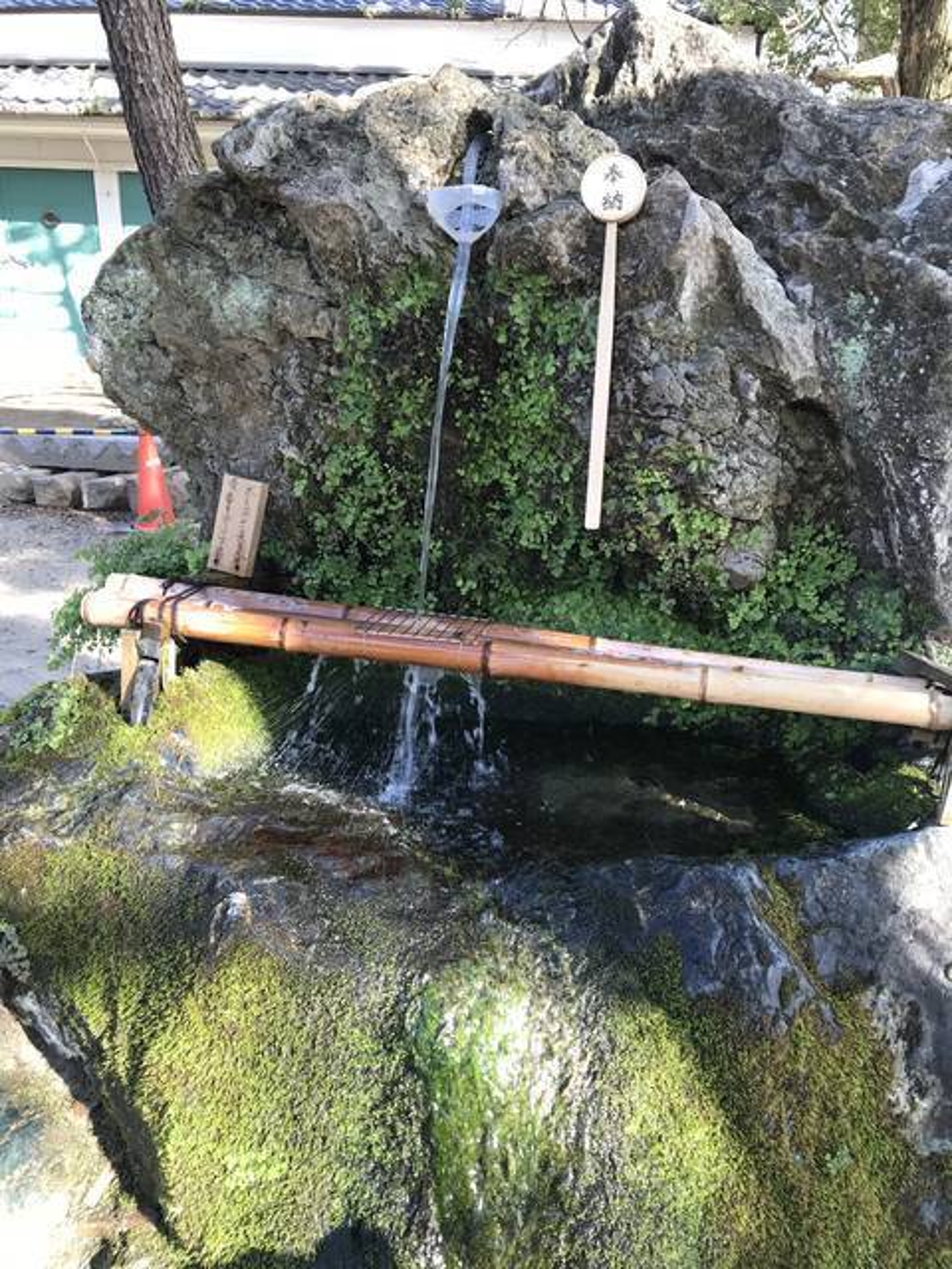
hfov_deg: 49.7
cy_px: 634
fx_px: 1027
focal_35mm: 28
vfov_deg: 63.4
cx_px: 476
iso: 32
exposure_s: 1/95
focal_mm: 3.99
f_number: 1.8
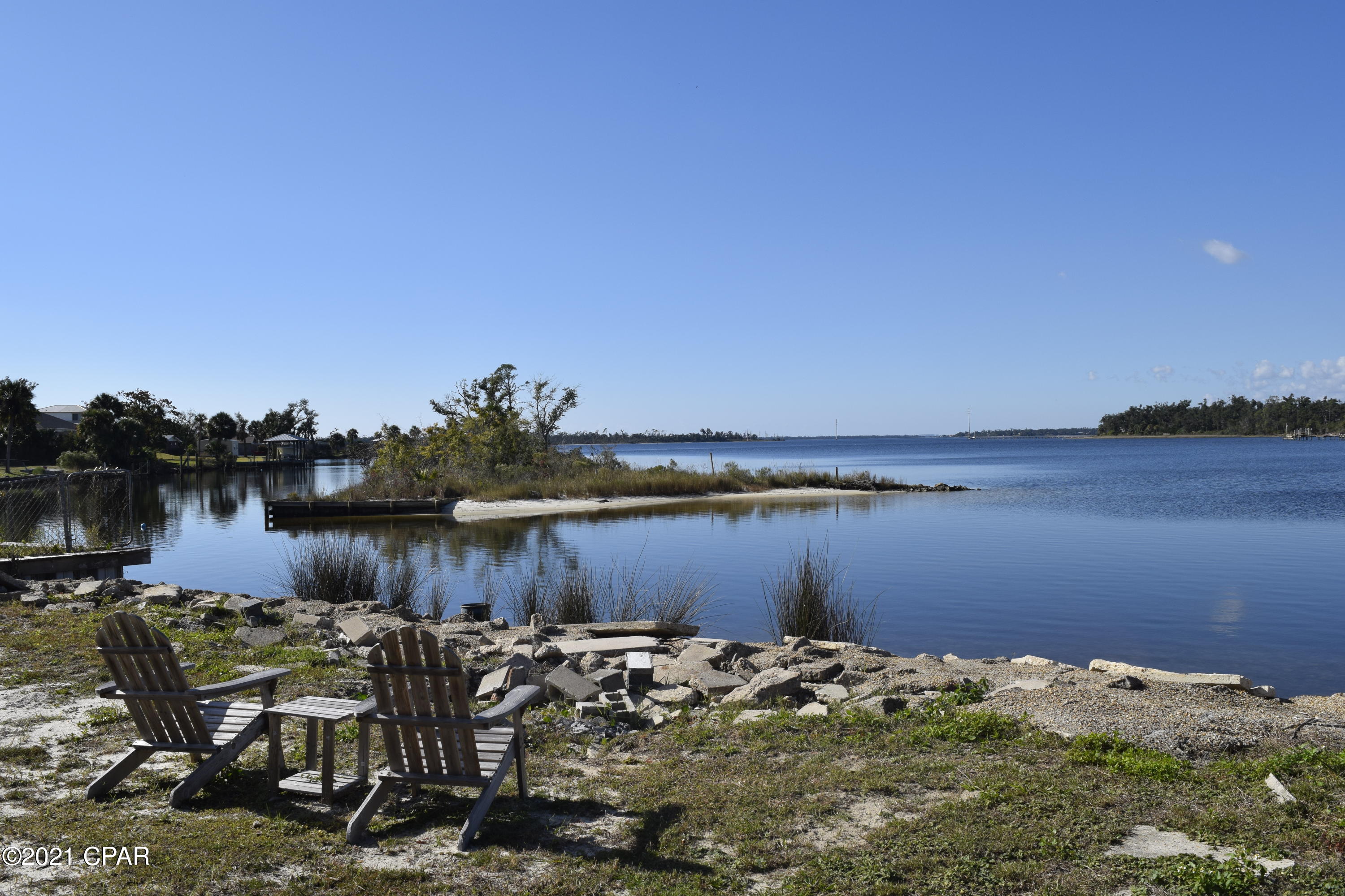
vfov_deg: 41.7
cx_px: 672
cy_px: 448
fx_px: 1177
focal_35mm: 32
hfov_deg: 59.5
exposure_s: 1/500
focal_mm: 21
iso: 200
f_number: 11
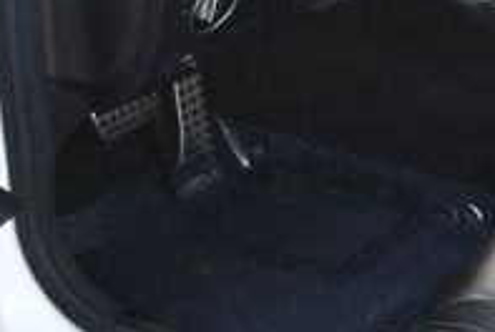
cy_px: 68
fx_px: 1611
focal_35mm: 117
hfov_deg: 16.6
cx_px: 618
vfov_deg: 11.7
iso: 400
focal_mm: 18
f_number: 4.5
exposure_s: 1/250
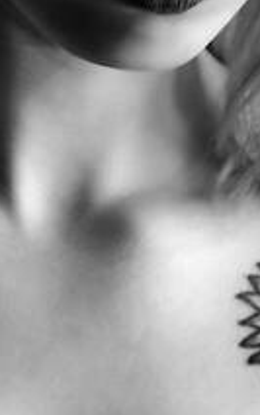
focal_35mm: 302
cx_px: 77
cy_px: 129
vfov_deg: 6.9
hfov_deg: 4.4
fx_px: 3415
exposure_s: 1/125
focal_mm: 70
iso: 200
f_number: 9
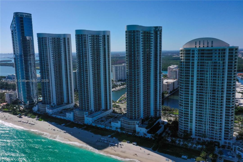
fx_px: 189
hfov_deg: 65.5
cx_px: 122
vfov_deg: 46.4
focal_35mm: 28
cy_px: 81
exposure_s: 1/1250
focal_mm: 10.26
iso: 100
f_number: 7.1
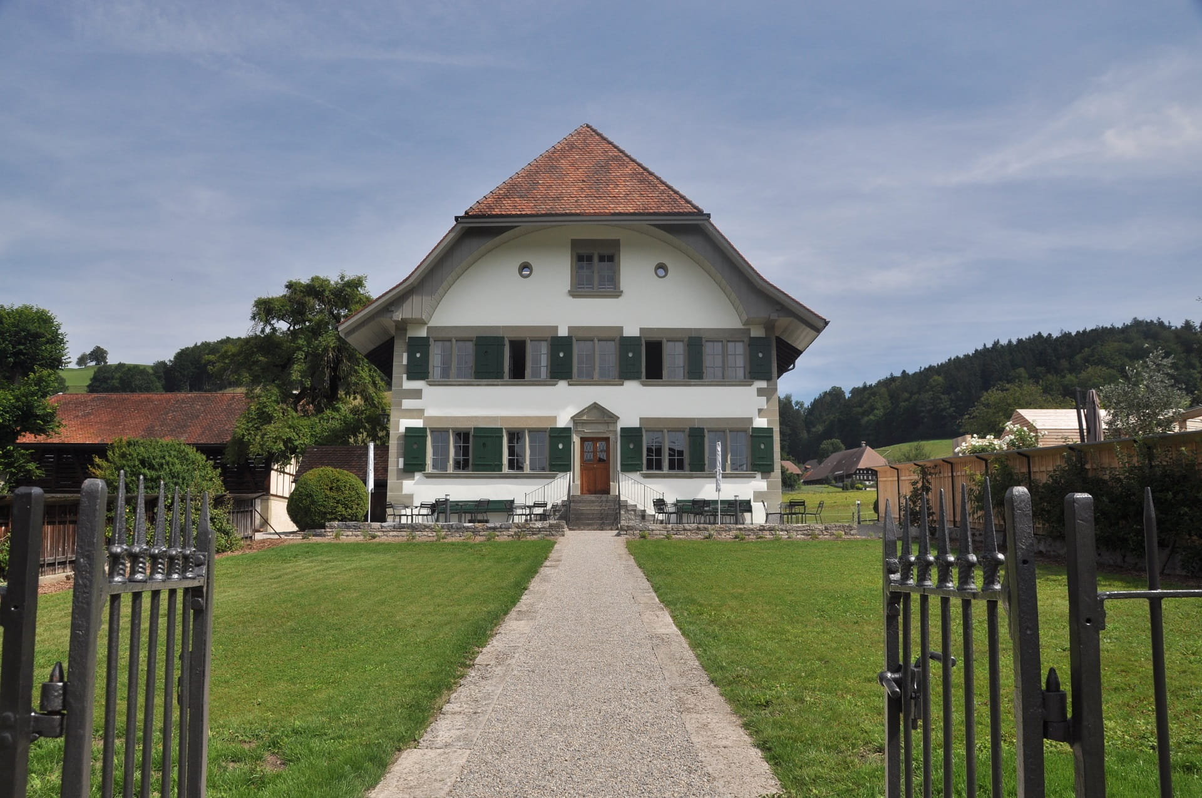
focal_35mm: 27
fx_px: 900
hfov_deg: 67.4
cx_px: 601
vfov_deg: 47.8
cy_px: 399
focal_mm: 18
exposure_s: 1/320
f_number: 9
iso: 250
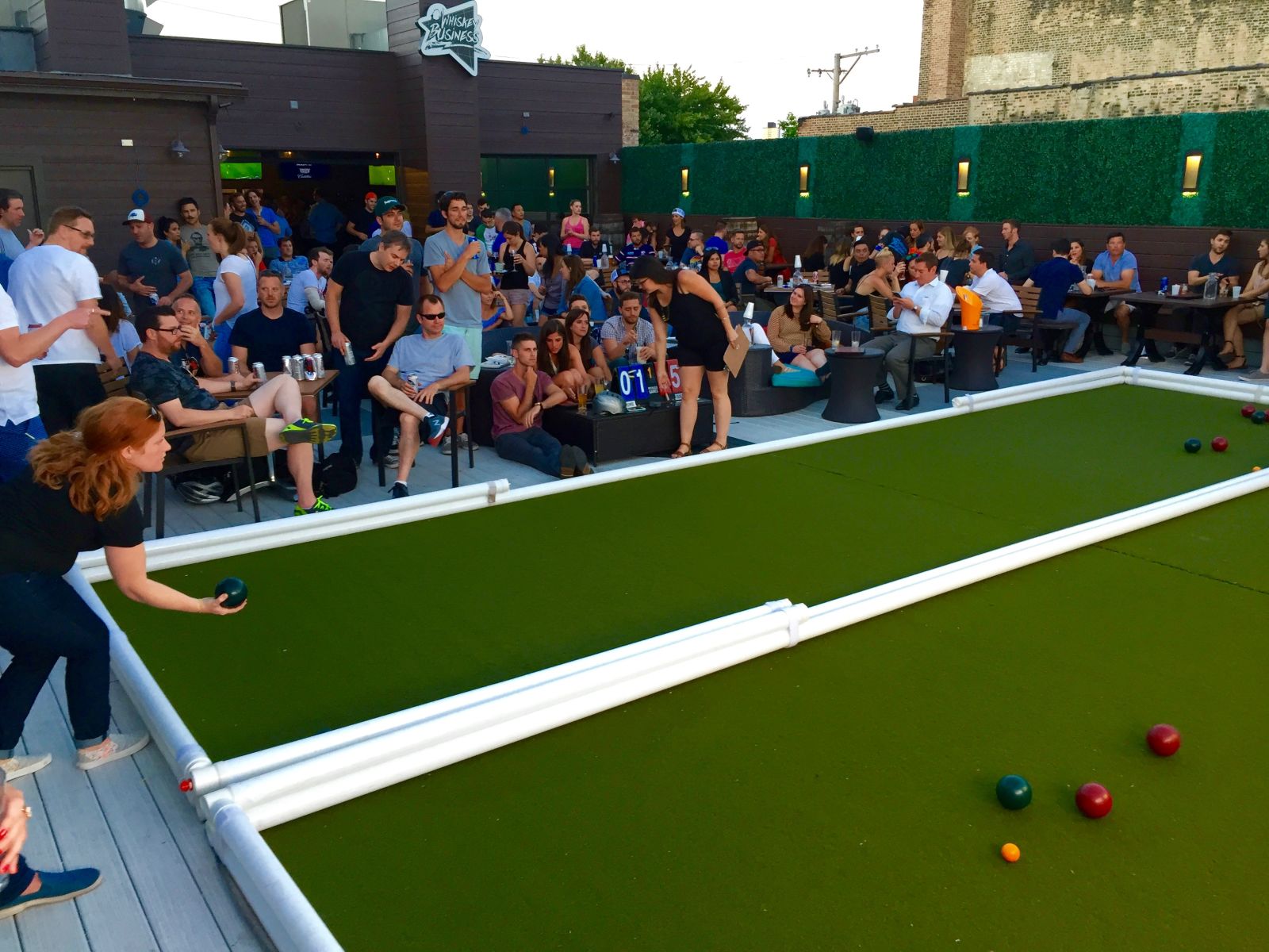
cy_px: 476
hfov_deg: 61.7
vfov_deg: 48.2
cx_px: 634
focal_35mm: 29
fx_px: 1063
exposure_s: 1/30
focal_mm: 4.15
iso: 64
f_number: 2.2
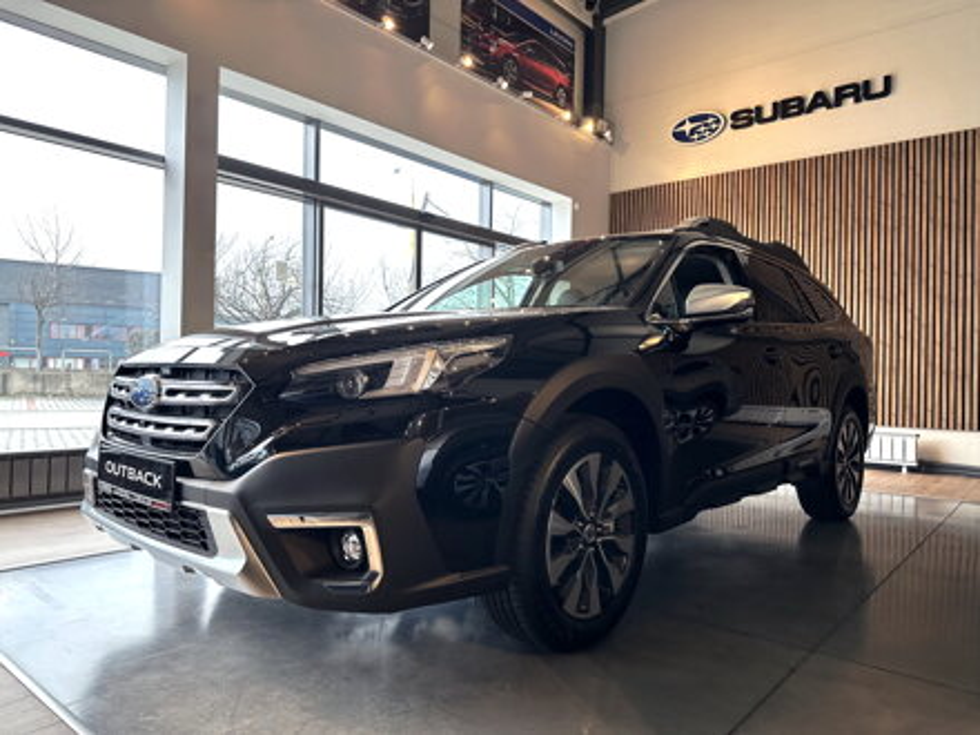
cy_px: 368
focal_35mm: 24
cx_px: 490
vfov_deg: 56.8
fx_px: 679
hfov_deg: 71.6
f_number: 1.78
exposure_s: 1/121
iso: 80
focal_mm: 6.86
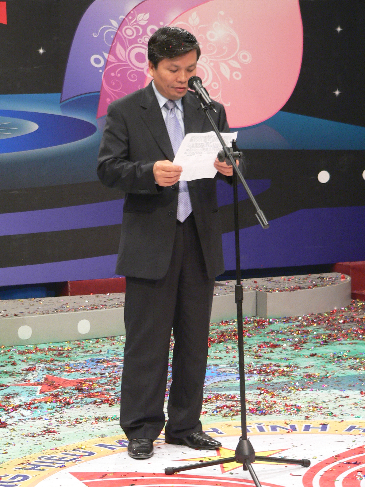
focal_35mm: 109
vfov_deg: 18.0
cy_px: 244
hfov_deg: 13.6
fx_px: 1532
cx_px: 182
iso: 200
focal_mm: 18.1
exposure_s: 1/20
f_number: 2.8
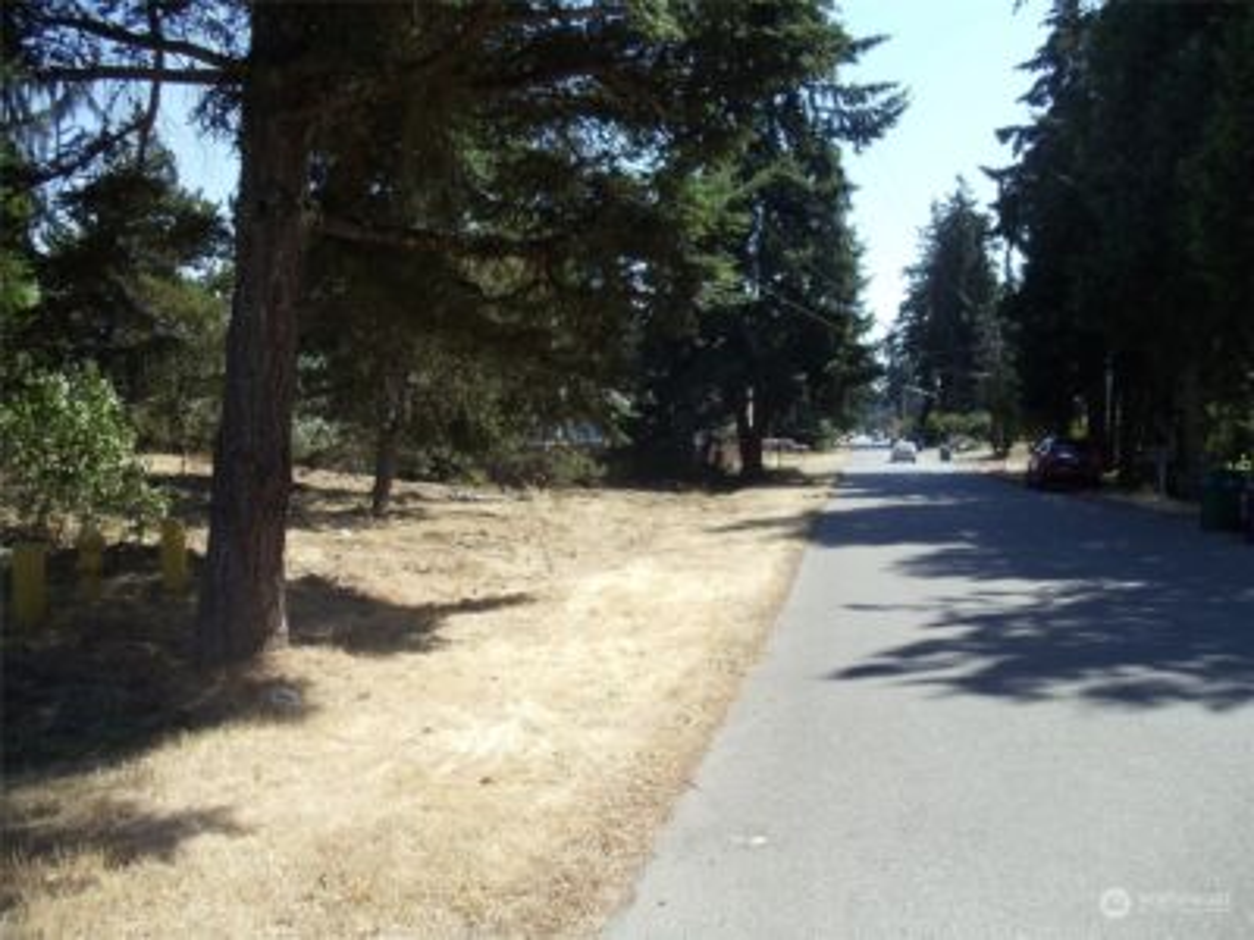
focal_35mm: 44
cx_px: 627
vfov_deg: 32.9
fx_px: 1594
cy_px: 470
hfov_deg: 42.9
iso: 80
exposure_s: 1/100
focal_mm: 6
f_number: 7.1
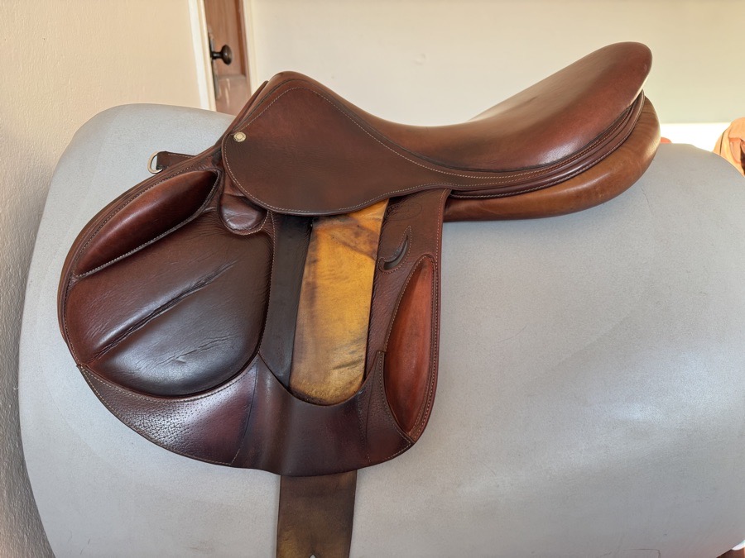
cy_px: 279
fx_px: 517
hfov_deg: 71.6
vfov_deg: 56.8
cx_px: 372
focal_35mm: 24
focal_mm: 6.76
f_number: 1.78
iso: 125
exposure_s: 1/121
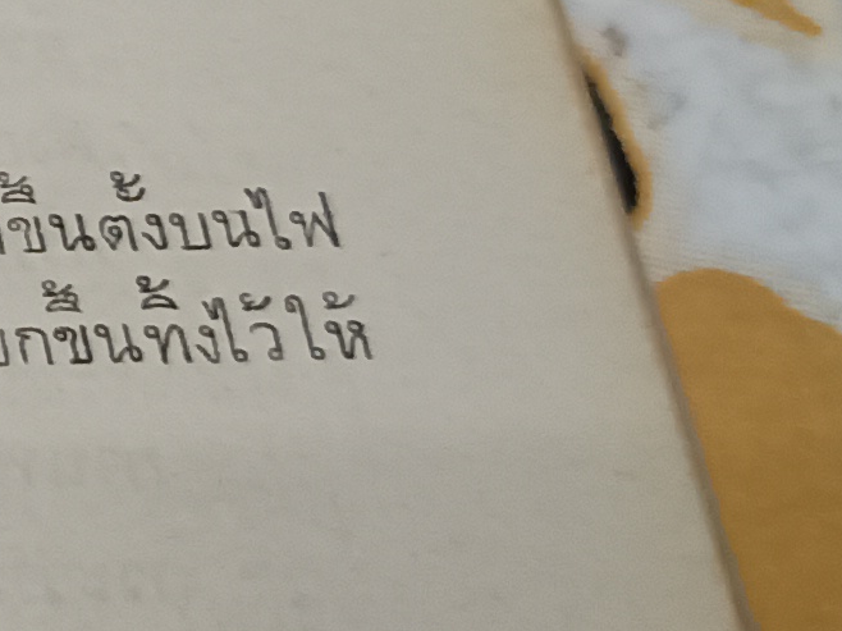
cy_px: 44
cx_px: -1063
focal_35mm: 146
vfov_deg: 10.1
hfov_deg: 11.5
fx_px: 3550
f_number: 1.7
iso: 950
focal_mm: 5.31
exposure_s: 1/33.3
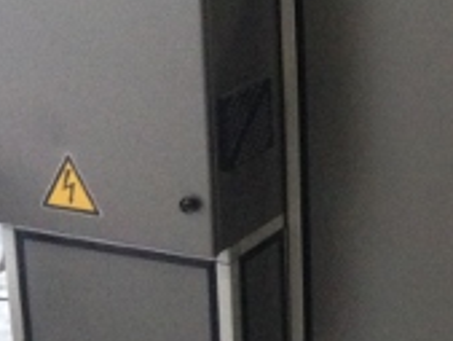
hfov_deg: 14.5
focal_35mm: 125
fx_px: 1637
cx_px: 713
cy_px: -21
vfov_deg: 11.7
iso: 400
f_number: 2.4
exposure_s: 1/20
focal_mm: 4.12
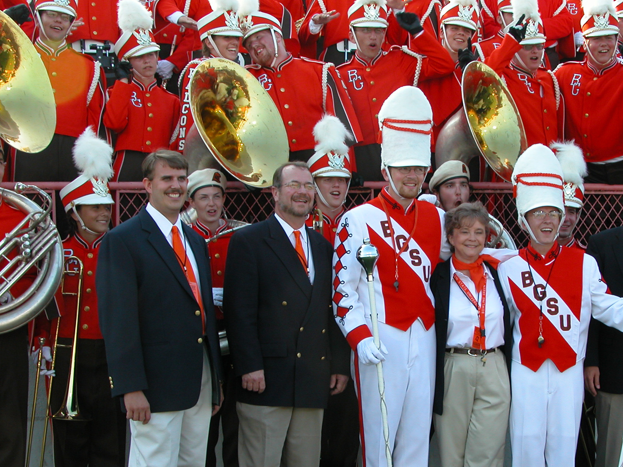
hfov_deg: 26.9
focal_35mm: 72
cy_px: 301
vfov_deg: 20.4
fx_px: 1296
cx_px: 392
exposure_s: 1/124
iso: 100
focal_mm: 11.6
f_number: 4.7
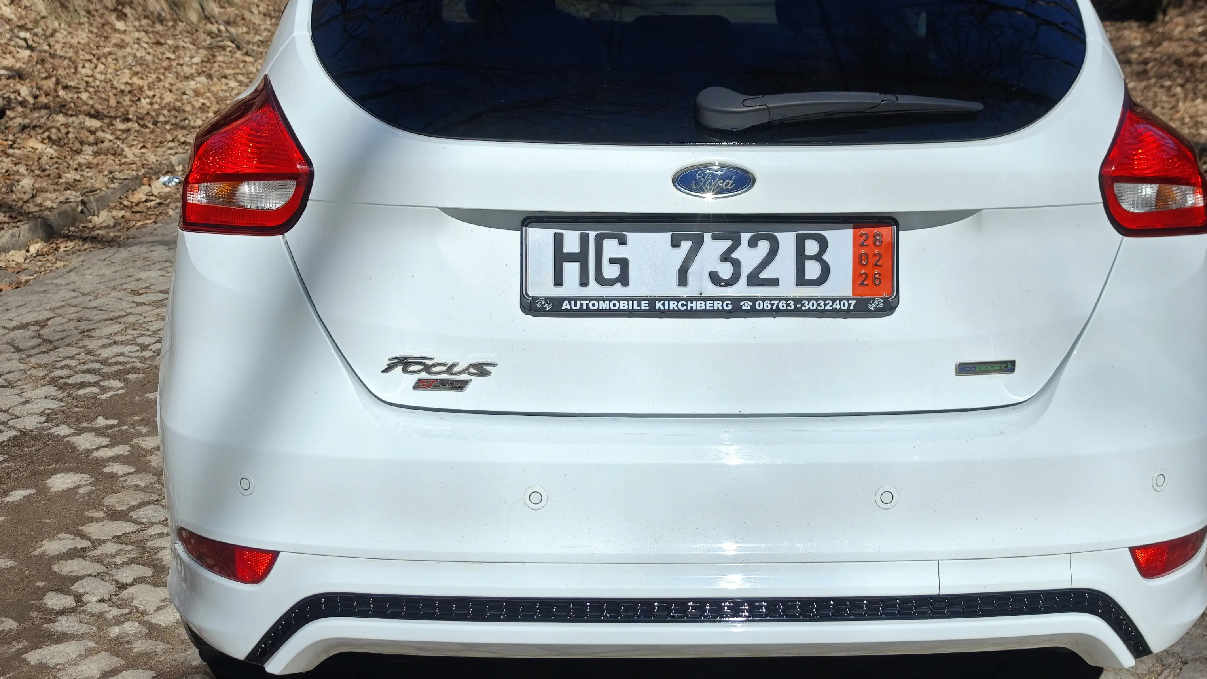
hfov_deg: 42.8
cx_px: 667
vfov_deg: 24.9
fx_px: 1536
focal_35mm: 48
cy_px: 279
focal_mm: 8.72
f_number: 2
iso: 50
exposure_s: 1/2723
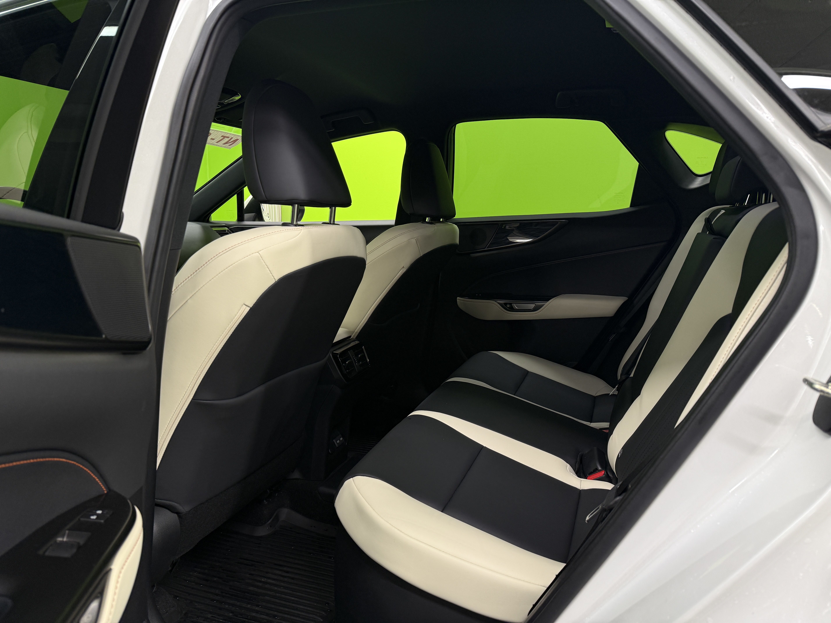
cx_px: 416
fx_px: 576
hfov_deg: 71.6
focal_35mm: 24
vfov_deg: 56.8
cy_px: 312
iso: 125
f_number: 1.78
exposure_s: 1/50
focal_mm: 6.76
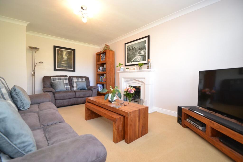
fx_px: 101
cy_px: 81
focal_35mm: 15
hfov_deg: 100.4
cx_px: 122
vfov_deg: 77.3
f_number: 3.5
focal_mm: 10
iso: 1000
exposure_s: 1/60
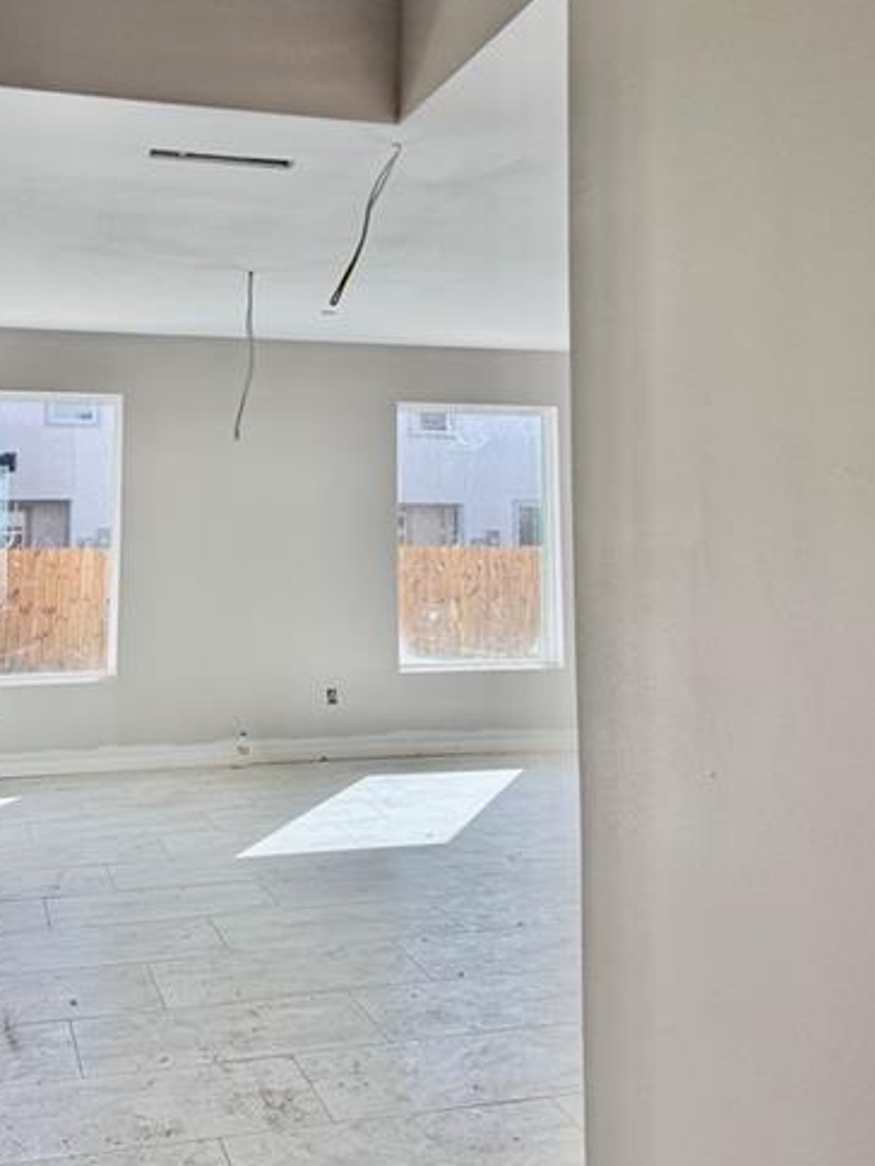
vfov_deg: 48.1
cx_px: 329
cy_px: 387
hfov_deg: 37.5
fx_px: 1280
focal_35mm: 38
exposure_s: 1/898
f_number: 1.78
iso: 80
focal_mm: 6.76
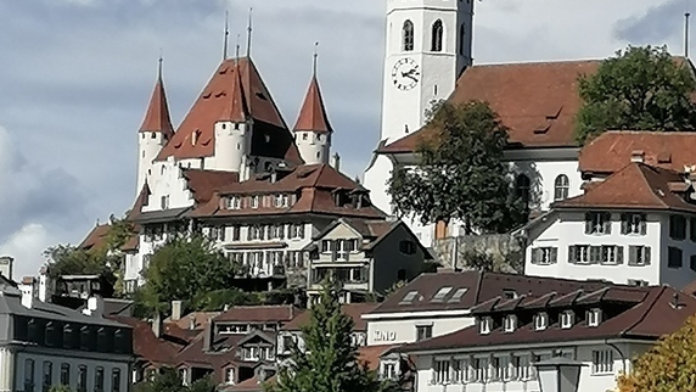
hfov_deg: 11.2
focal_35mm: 193
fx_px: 3563
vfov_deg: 6.3
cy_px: 178
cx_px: 347
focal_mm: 4.75
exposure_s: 1/2283
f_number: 1.8
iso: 50
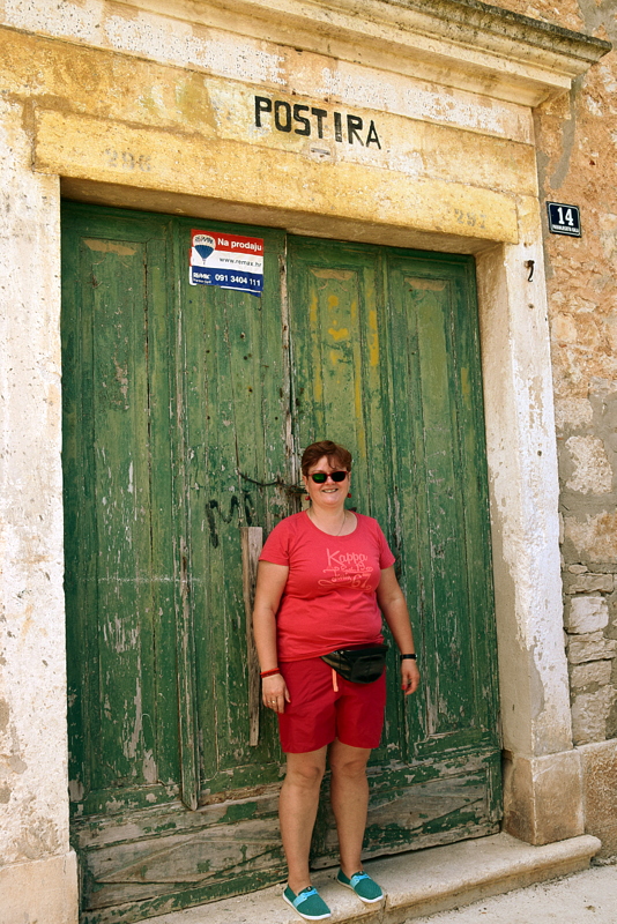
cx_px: 308
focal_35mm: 33
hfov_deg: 40.0
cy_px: 462
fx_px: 848
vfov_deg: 57.2
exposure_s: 1/80
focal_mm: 22
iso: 400
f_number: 8
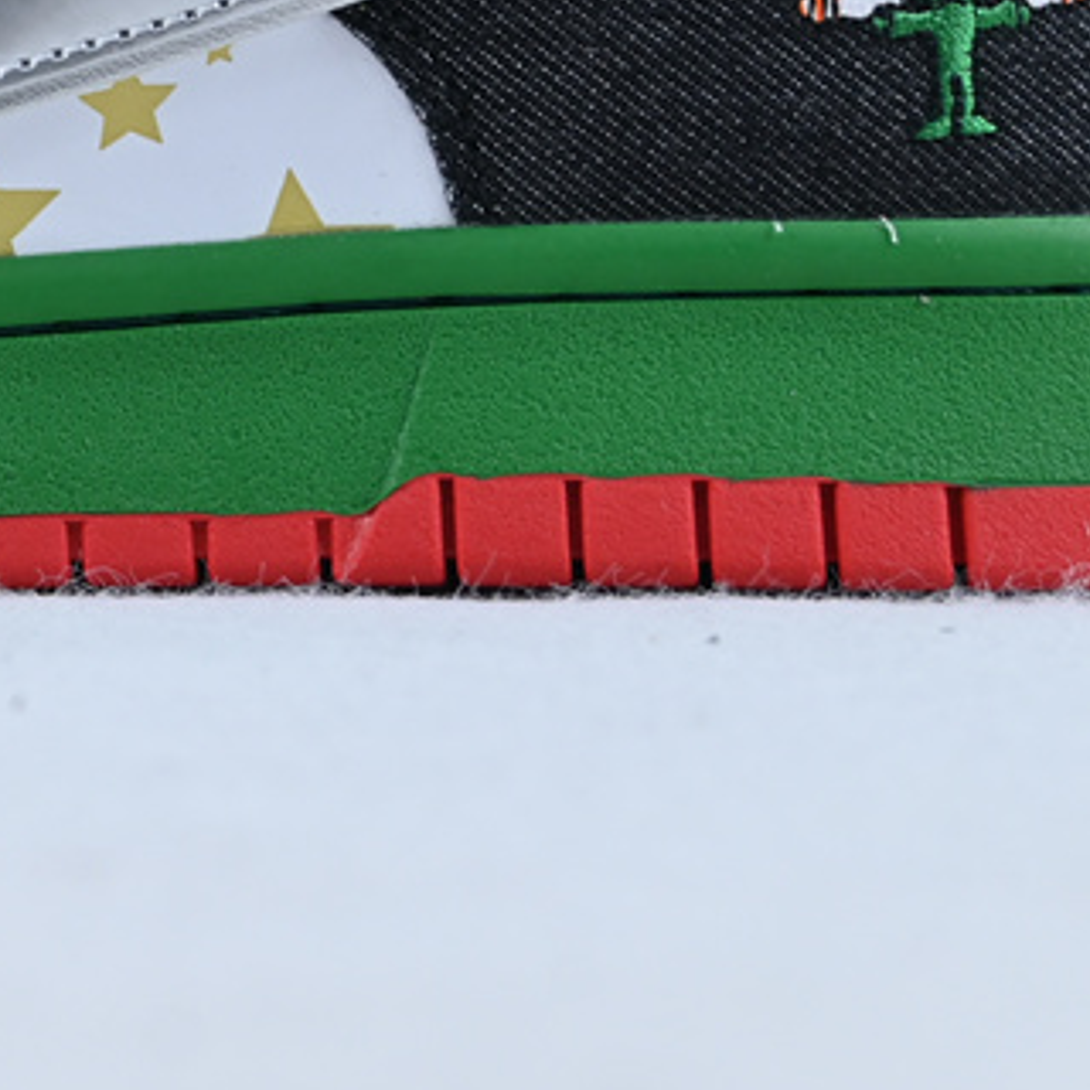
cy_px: -123
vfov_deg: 10.9
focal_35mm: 158
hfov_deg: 10.9
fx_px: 5614
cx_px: -238
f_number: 5
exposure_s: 1/40
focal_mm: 33
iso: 100
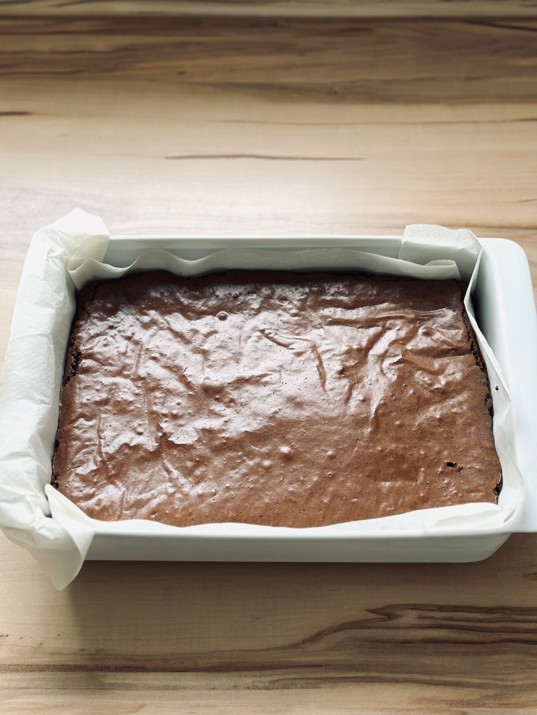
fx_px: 993
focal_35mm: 48
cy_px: 358
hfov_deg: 30.3
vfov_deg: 39.7
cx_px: 268
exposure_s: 1/121
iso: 100
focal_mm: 6.86
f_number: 1.78
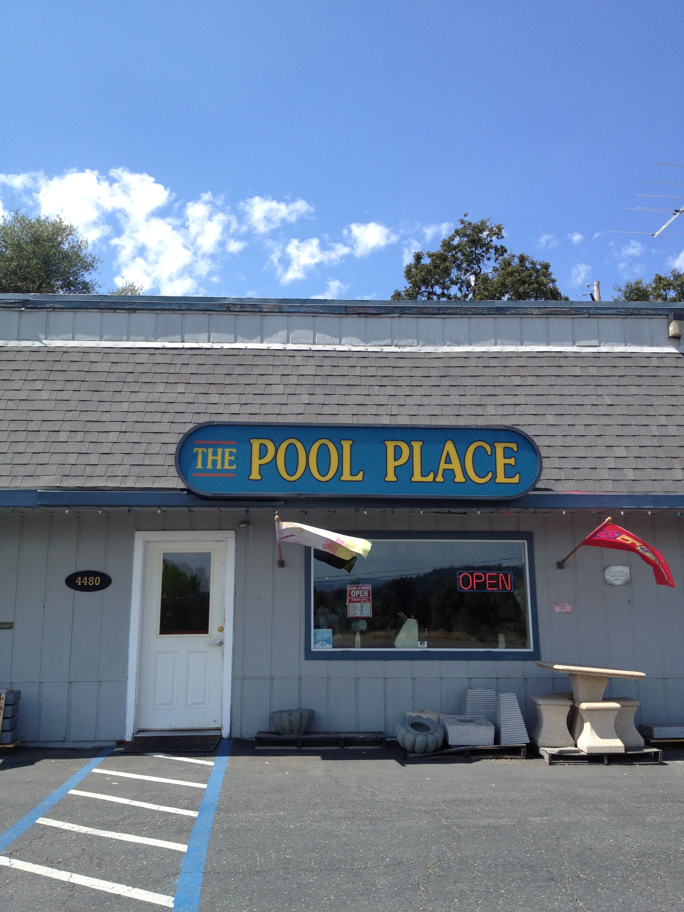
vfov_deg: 52.6
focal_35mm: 35
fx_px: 922
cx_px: 342
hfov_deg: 40.7
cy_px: 456
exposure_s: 1/1314
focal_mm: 4.28
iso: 50
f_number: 2.4
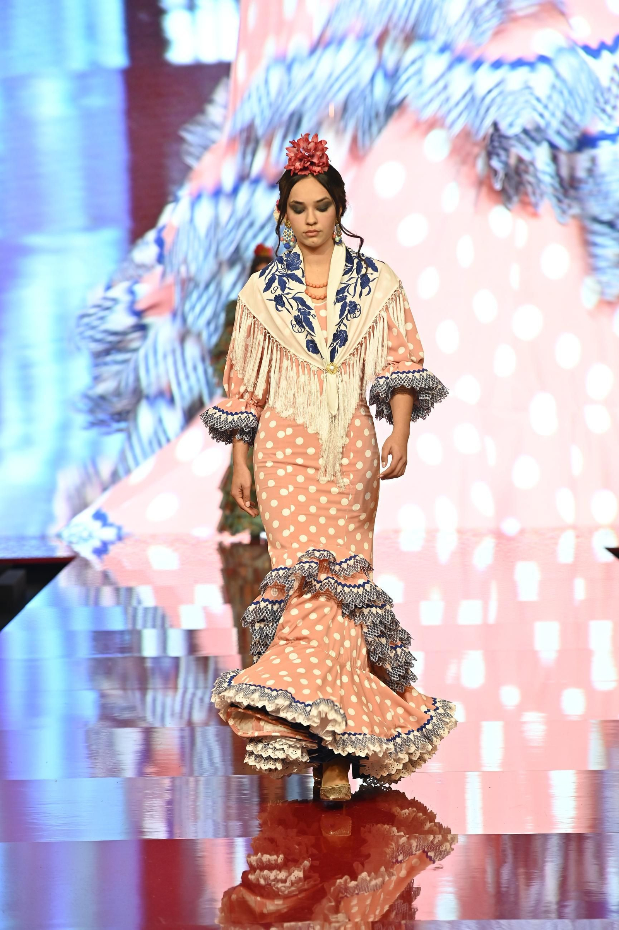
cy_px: 465
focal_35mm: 105
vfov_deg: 19.5
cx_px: 310
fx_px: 2712
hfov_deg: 13.0
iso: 800
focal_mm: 105
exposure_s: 1/320
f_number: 4
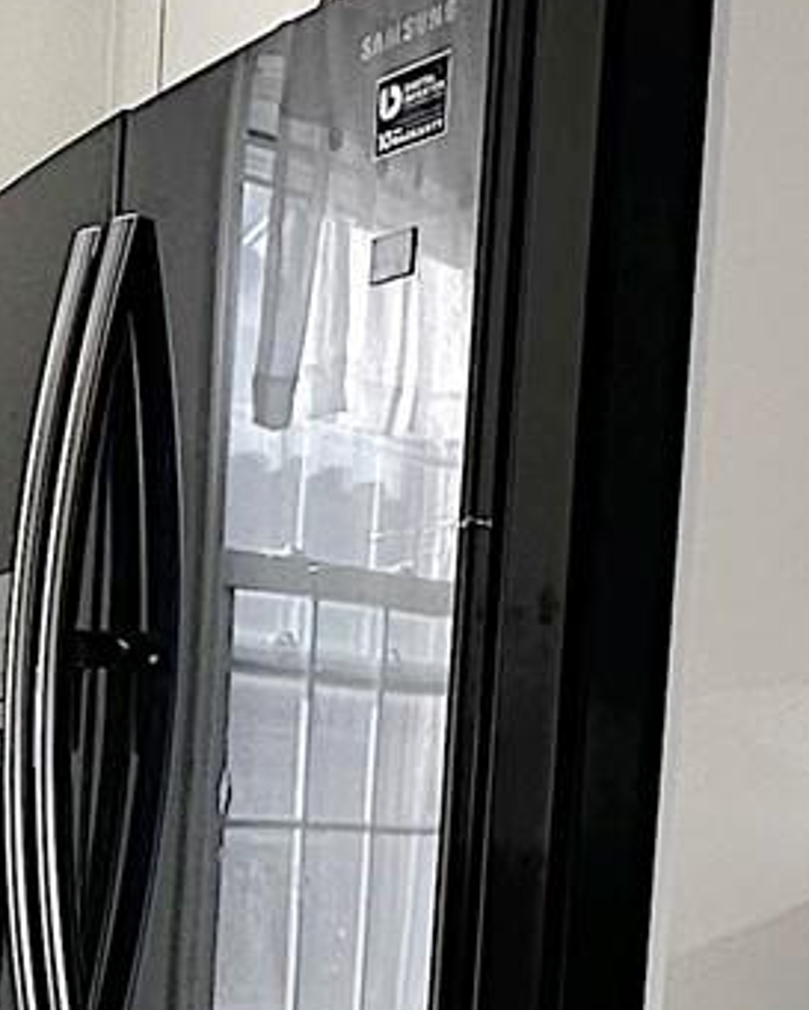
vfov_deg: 22.4
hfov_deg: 15.9
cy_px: 1004
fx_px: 2453
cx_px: -643
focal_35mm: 82
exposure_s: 1/207
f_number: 2.2
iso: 40
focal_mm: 2.22
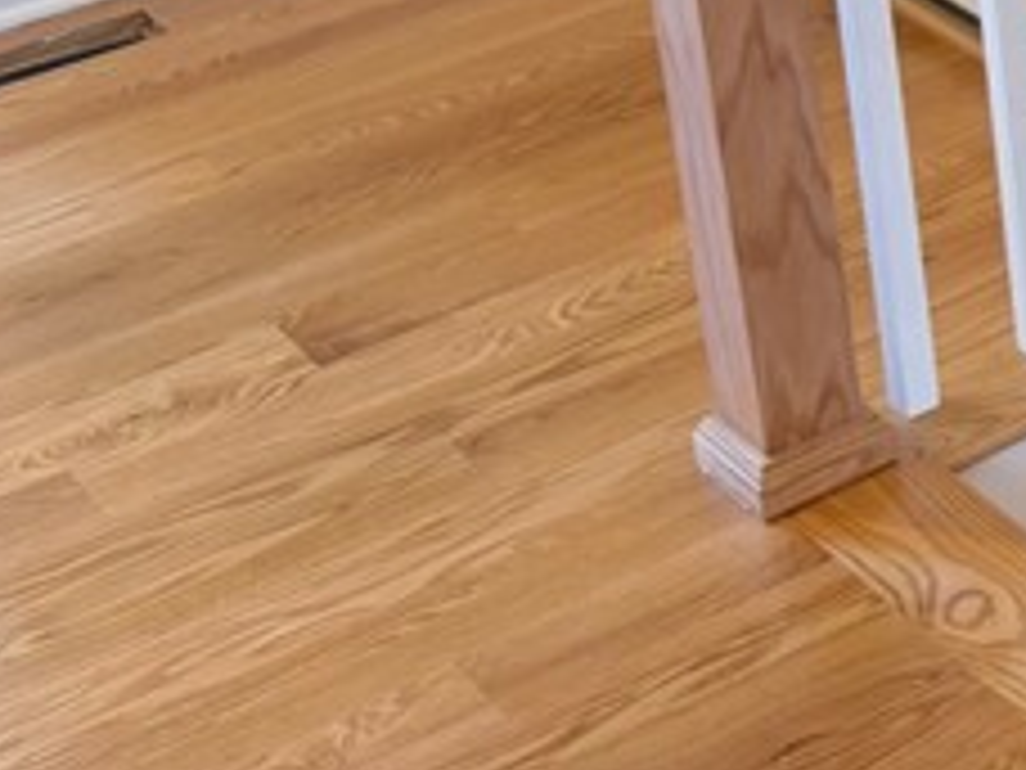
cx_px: 1989
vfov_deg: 12.8
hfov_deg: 15.1
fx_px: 3201
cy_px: -491
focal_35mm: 108
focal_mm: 6.76
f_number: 1.78
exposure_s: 1/120
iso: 125
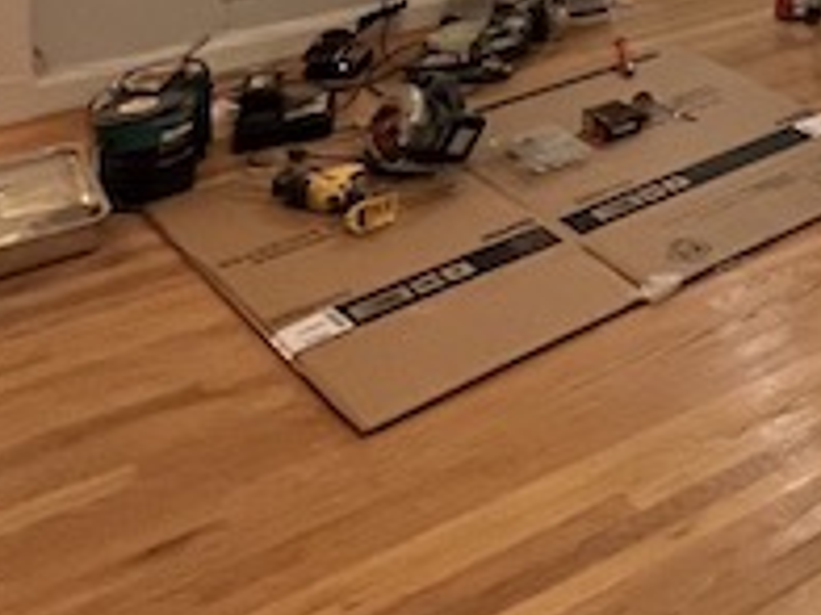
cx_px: 1244
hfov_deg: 26.1
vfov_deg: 21.6
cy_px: -377
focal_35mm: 53
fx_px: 1257
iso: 320
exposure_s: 1/60
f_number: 1.8
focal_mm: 1.57
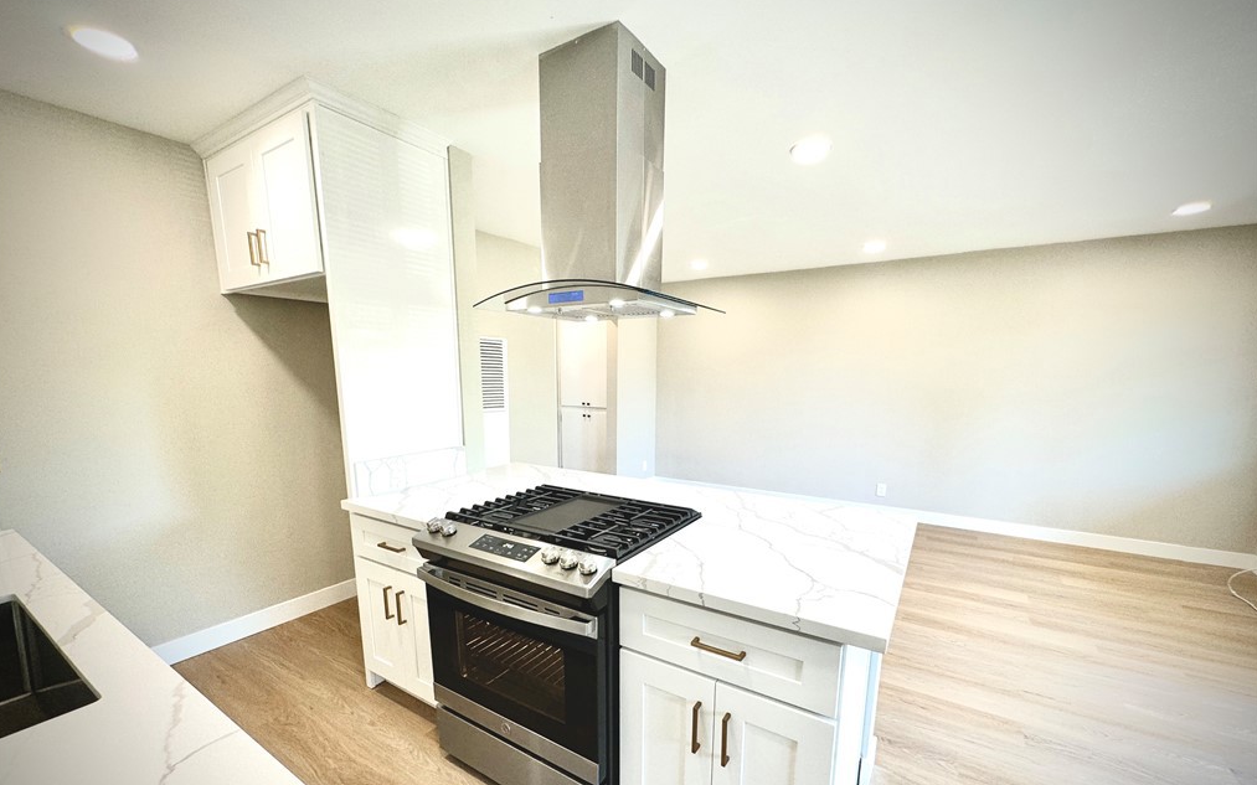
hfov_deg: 101.5
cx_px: 627
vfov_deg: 74.0
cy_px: 468
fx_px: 514
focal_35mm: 15
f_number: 2.2
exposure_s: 1/120
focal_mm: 2.22
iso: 125
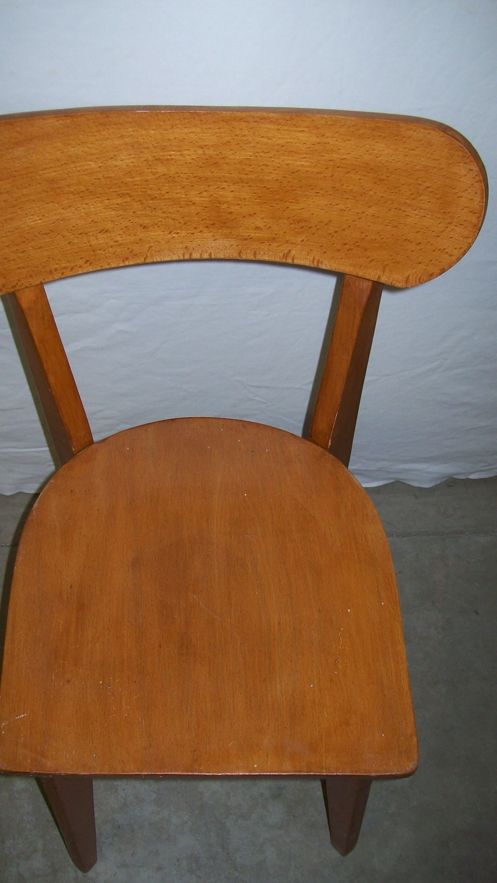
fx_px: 937
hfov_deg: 29.7
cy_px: 446
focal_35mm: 40
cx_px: 212
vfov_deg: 50.5
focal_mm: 6
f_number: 2.7
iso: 80
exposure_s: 1/64
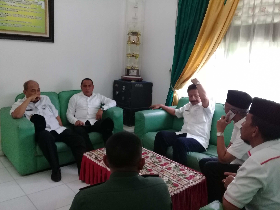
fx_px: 251
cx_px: 140
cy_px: 105
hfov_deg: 58.4
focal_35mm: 31
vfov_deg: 45.4
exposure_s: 1/33
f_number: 2.2
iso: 200
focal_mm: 3.3
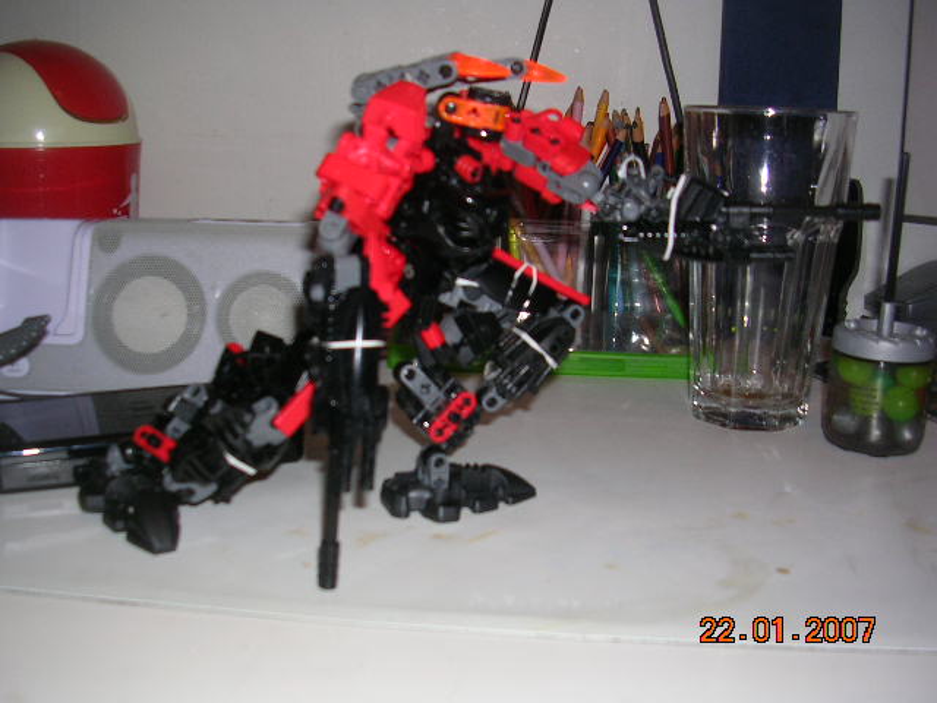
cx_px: 468
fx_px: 1029
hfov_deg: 49.0
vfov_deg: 37.7
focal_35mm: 38
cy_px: 352
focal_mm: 5.8
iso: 50
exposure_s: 1/60.1
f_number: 2.8
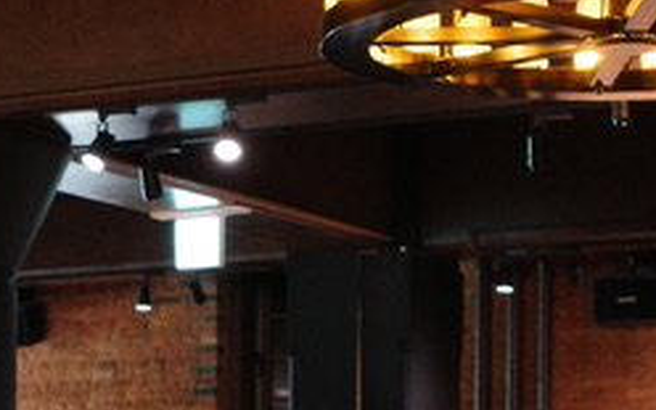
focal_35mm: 125
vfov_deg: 10.2
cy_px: 545
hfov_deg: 16.6
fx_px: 2235
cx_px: 130
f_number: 2.8
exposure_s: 1/30
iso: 1600
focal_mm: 18.3
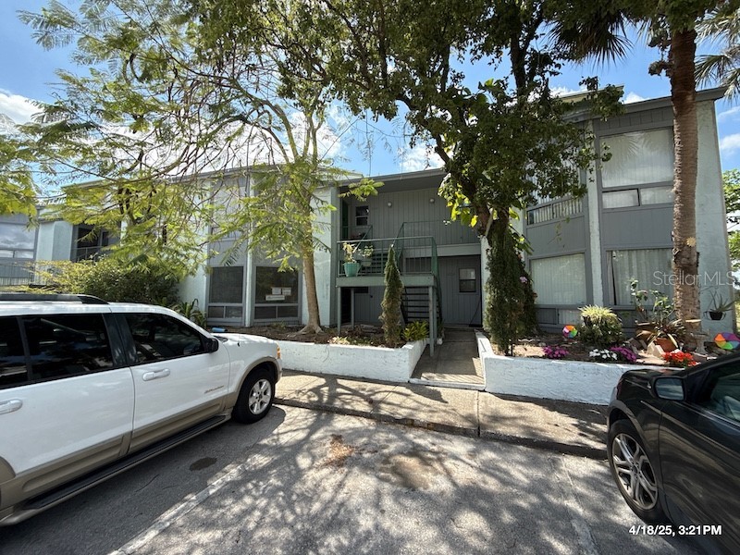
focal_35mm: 14
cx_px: 370
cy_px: 278
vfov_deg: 85.7
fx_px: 299
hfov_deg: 102.1
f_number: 2.2
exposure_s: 1/914
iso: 64
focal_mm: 2.22
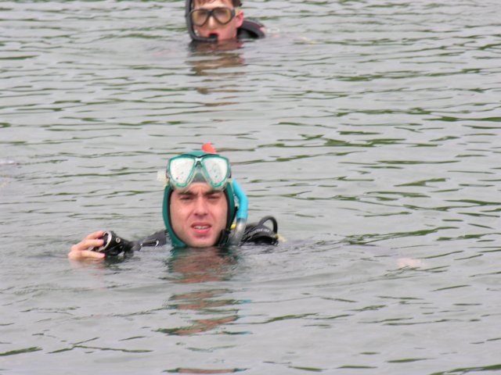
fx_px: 5066
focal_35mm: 350
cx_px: 250
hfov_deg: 5.7
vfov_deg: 4.2
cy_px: 188
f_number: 5.8
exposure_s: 1/151
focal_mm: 89
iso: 50
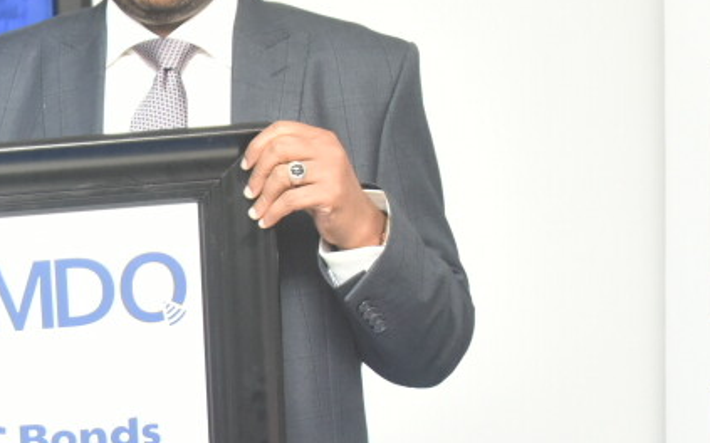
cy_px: 359
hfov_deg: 17.4
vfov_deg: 12.1
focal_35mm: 108
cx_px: -341
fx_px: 2089
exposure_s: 1/100
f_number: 4.5
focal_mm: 35
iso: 3200
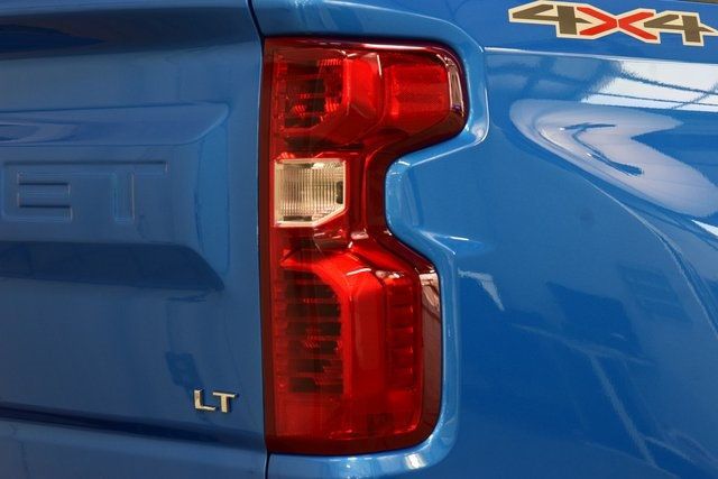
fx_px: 1855
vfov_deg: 14.7
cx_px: 359
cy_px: 240
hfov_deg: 21.9
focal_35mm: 93
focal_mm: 62
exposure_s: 1/30
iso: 1100
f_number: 7.1
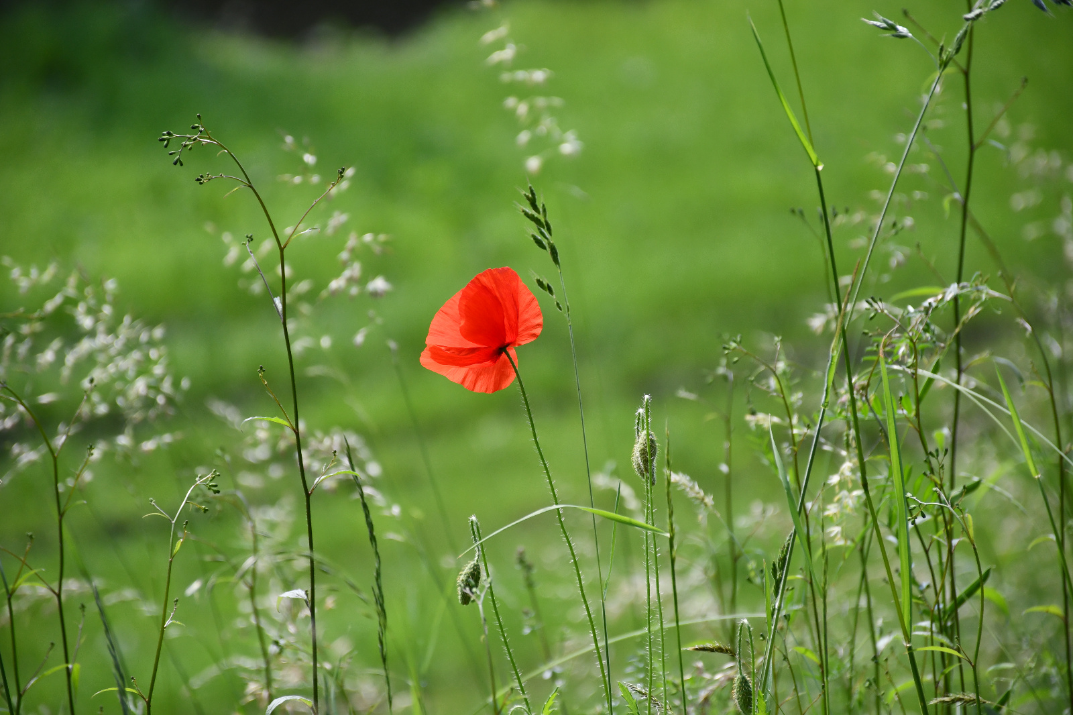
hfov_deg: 9.8
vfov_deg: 6.5
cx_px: 536
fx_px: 6257
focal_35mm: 210
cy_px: 358
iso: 400
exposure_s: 1/500
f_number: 5.6
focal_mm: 140
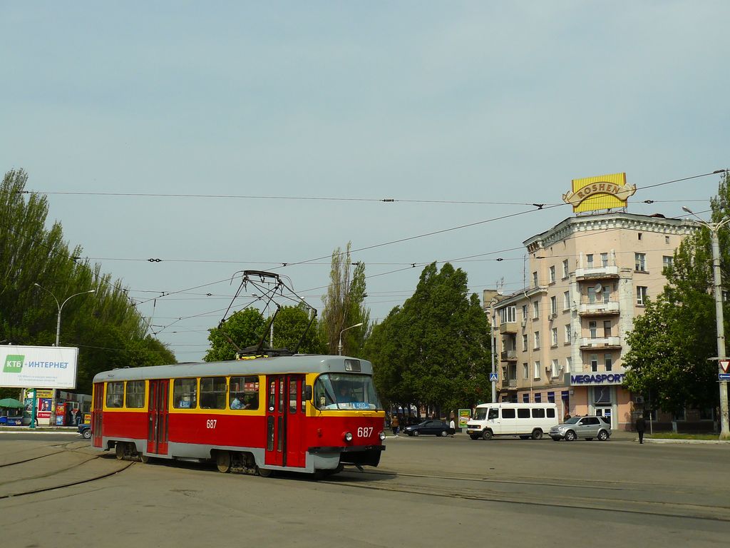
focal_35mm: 36
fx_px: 759
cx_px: 365
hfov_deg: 51.4
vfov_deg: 39.7
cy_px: 274
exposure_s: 1/1300
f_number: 4
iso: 100
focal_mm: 6
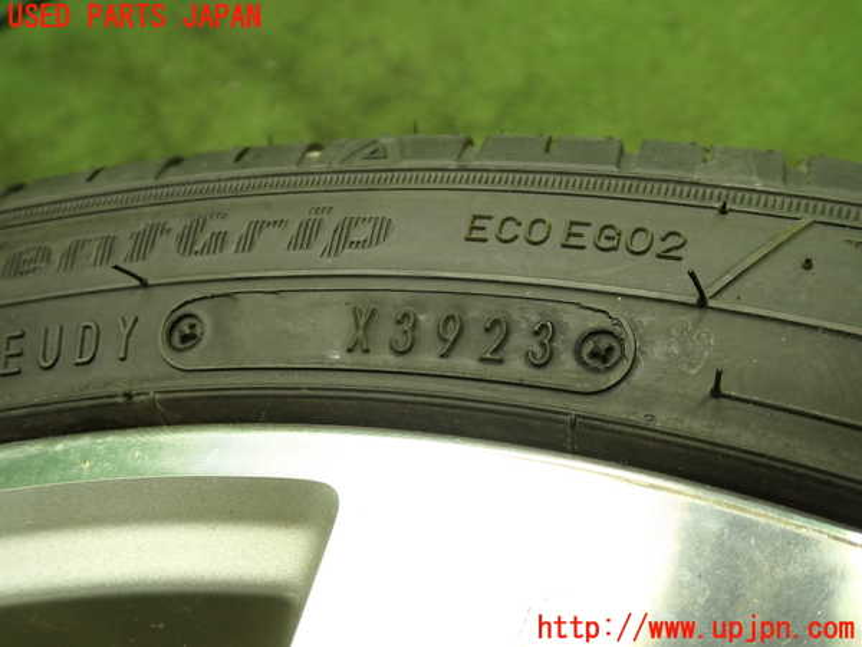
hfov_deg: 60.0
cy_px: 324
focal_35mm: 30
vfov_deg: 46.8
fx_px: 747
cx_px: 431
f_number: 2.3
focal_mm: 5.4
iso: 200
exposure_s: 1/40
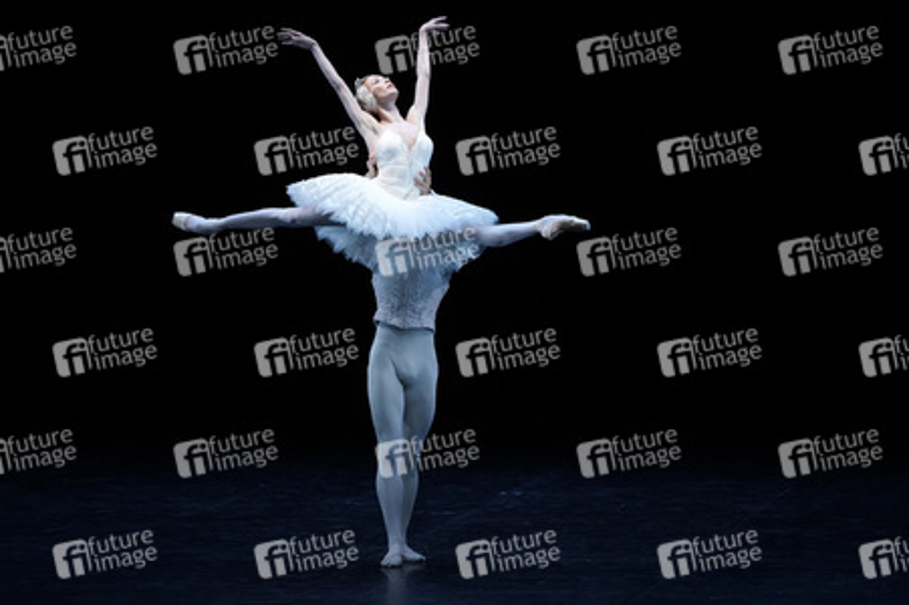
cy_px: 302
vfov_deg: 6.9
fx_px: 5046
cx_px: 454
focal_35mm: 200
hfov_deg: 10.3
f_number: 6.3
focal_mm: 200
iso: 6400
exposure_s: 1/640
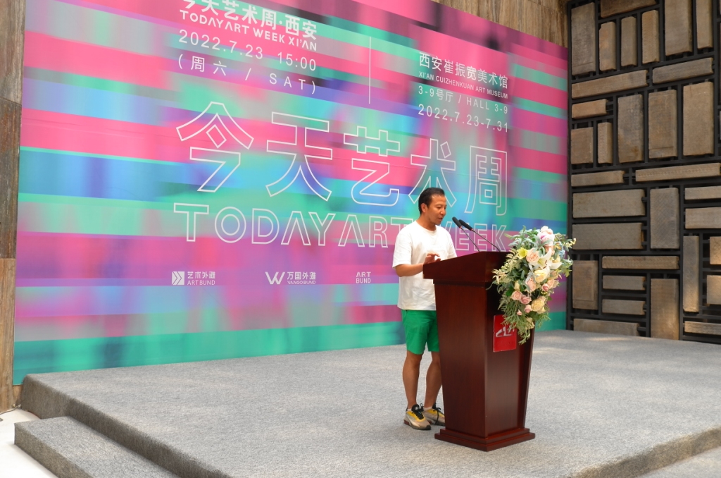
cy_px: 239
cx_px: 360
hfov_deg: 53.2
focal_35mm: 36
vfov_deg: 36.7
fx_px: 719
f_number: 4
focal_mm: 24
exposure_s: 1/50
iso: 100
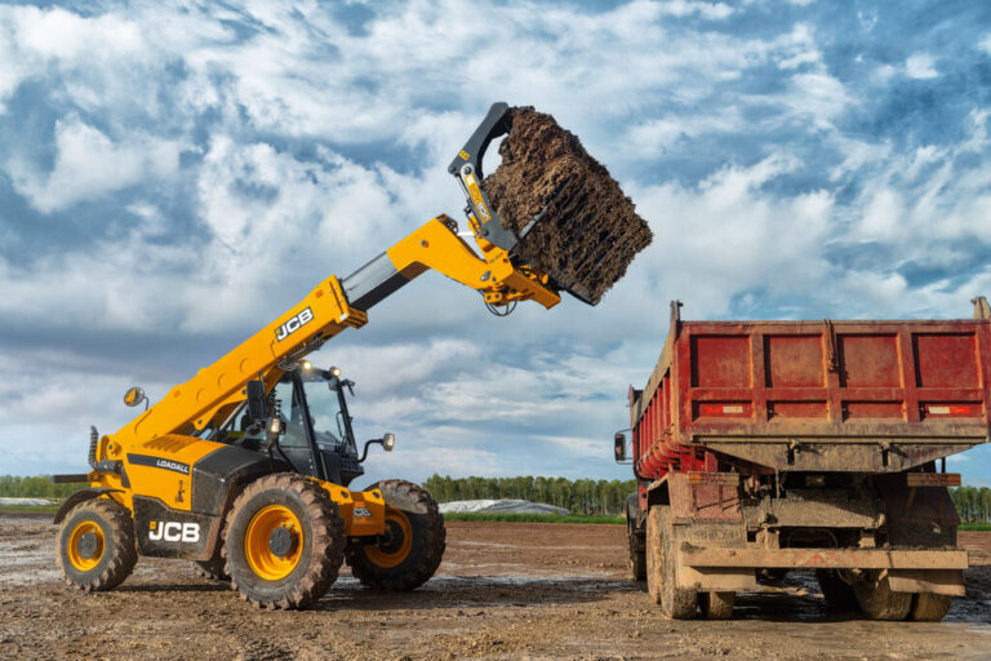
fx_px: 853
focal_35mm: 31
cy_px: 330
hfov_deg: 60.3
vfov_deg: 42.3
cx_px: 496
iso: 50
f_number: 7.1
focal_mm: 31
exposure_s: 1/100
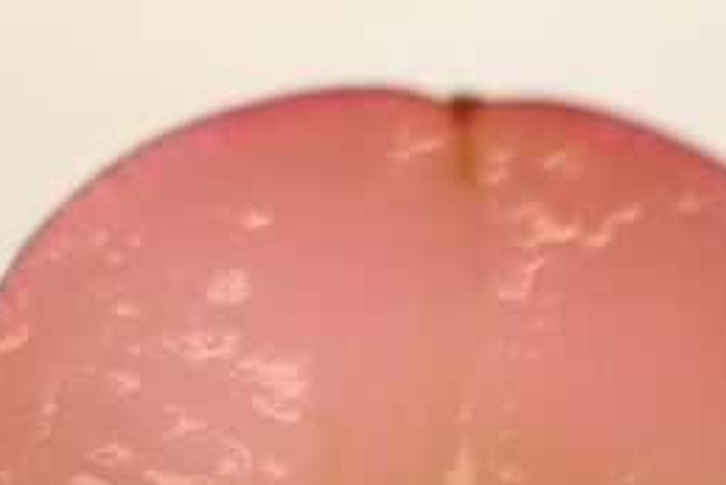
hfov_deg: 11.1
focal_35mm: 185
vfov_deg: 7.4
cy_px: 530
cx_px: 387
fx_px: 3733
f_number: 4
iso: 800
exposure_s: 1/100
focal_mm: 50
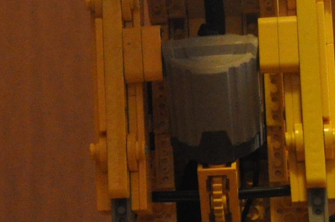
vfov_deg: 9.3
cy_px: 183
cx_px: 68
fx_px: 1357
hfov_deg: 14.0
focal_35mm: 146
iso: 1600
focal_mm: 20
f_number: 3.8
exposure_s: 1/20
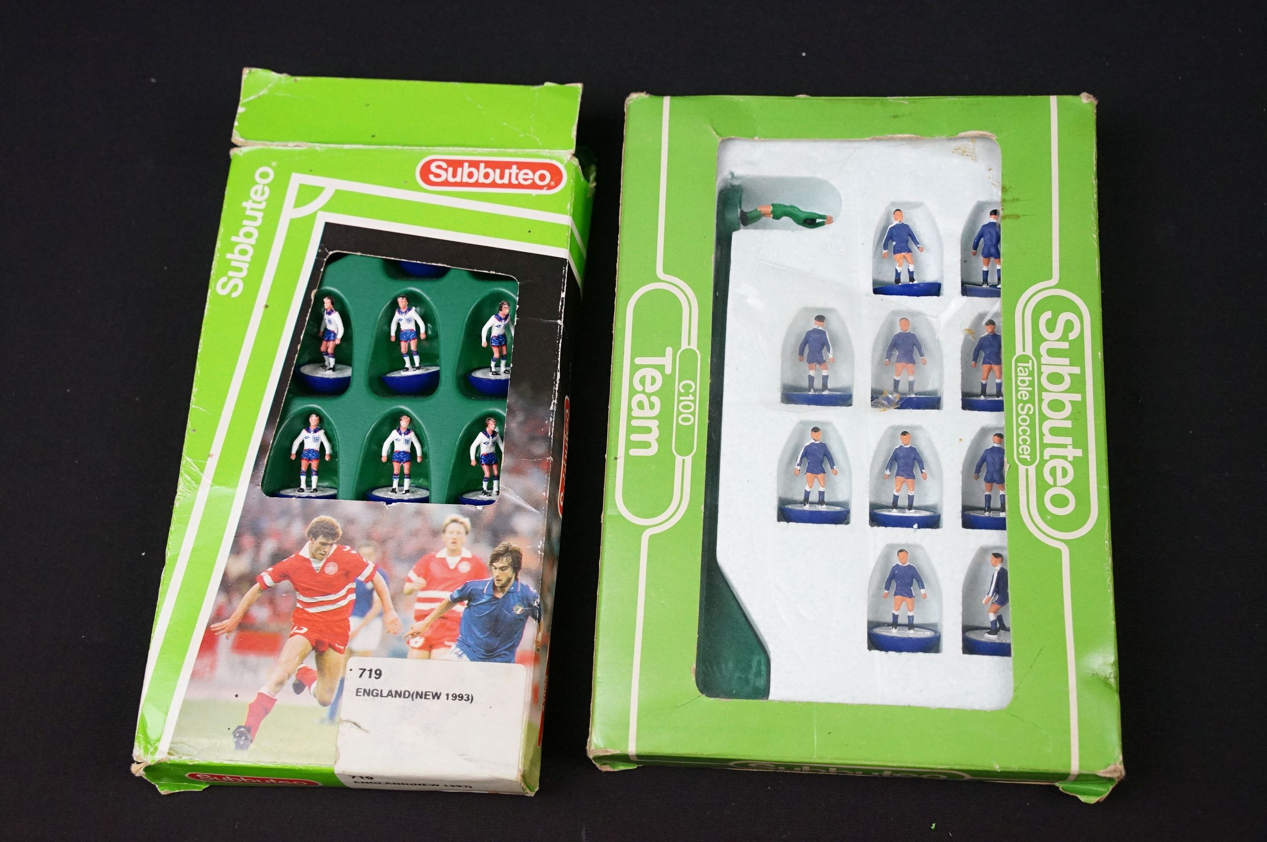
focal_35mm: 45
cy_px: 421
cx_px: 634
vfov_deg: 29.8
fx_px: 1582
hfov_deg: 43.6
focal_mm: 45
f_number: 7.1
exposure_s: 1/250
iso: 5000
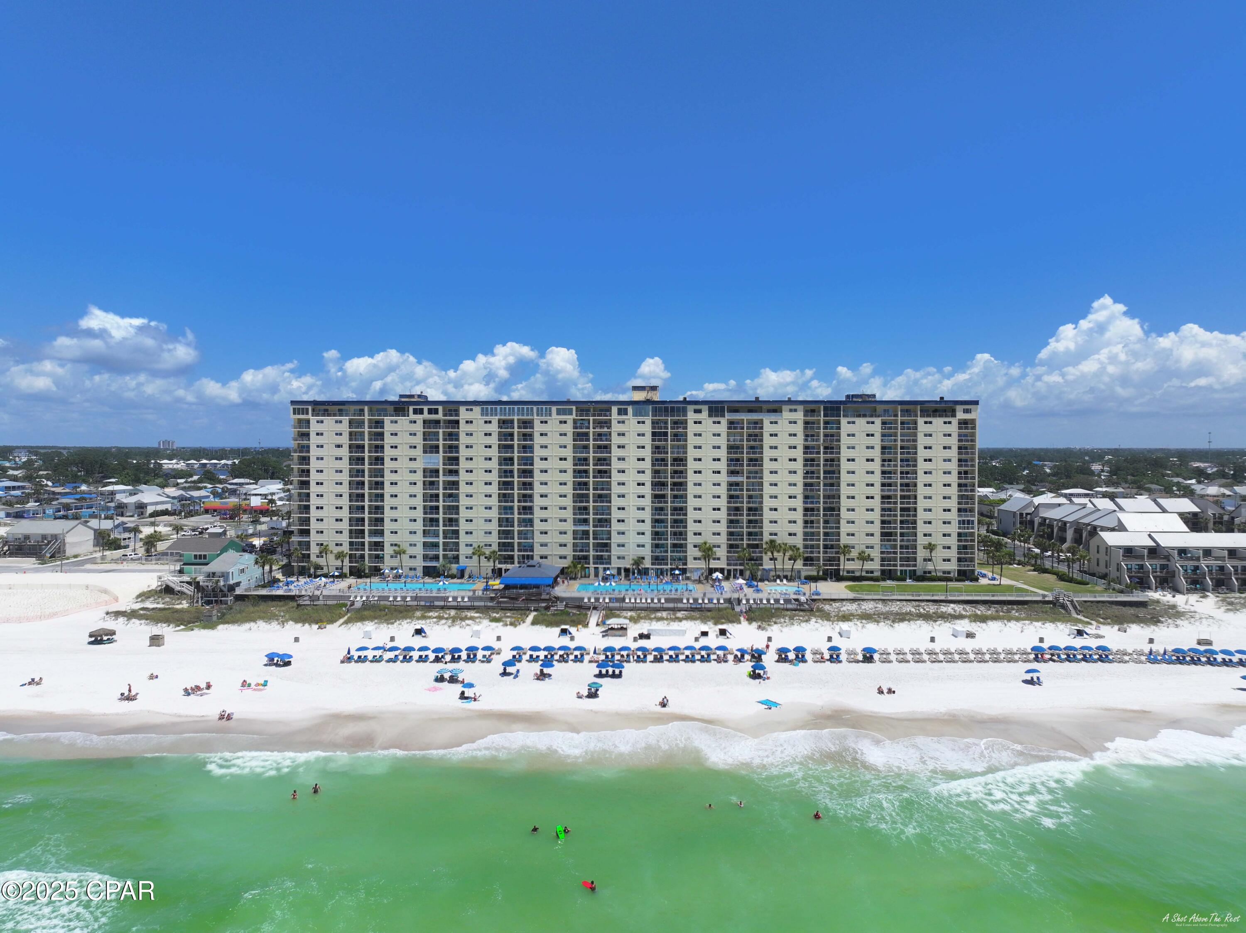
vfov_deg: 56.8
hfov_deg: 71.6
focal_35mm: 24
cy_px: 466
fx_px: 863
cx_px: 623
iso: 120
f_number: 2.8
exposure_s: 1/2500
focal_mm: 12.29
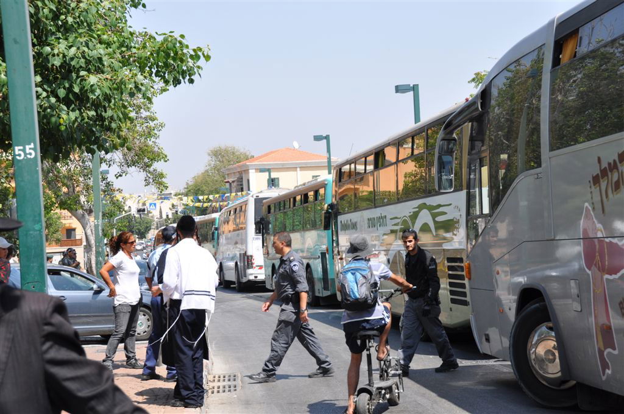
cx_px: 312
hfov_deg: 28.1
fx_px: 1246
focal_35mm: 72
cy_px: 207
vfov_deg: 18.9
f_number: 9
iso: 200
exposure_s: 1/320
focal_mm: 48
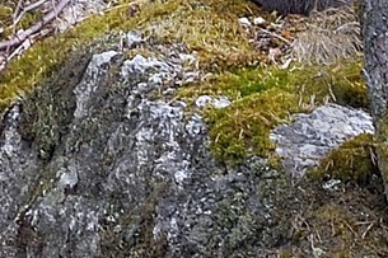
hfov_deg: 2.0
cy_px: -4
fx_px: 11289
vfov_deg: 1.3
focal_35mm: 1048
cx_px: -172
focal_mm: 200
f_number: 6.3
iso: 800
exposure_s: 1/100
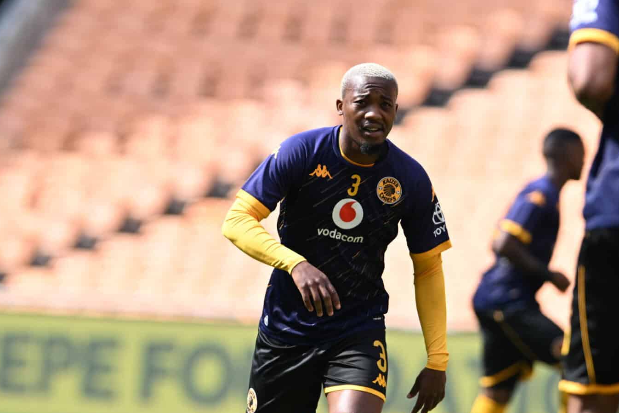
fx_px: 13789
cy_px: 209
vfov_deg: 1.7
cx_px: 348
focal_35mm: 802
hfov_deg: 2.6
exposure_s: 1/1000
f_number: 5.6
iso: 250
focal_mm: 400
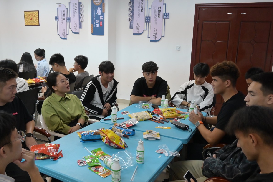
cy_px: 94
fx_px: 243
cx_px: 128
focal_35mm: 32
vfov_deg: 41.1
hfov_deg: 58.7
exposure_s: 1/60
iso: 1600
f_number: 4.5
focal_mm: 16
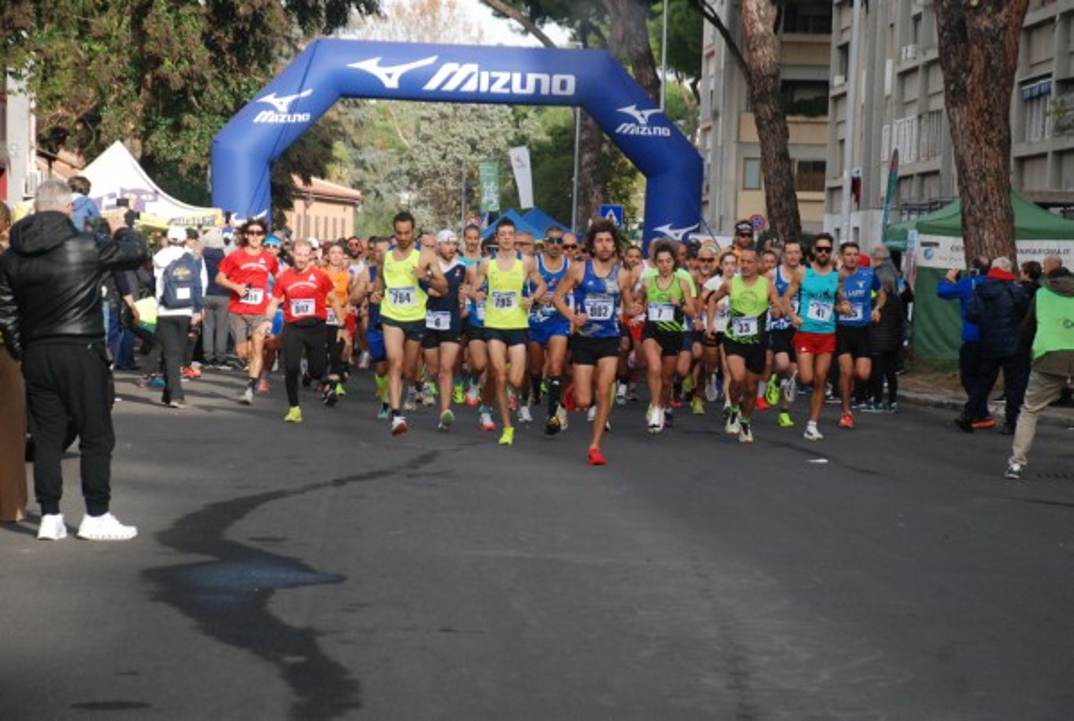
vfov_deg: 10.8
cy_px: 360
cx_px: 537
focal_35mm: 128
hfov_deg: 16.0
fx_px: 3812
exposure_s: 1/1000
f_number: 5.6
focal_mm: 85
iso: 1000
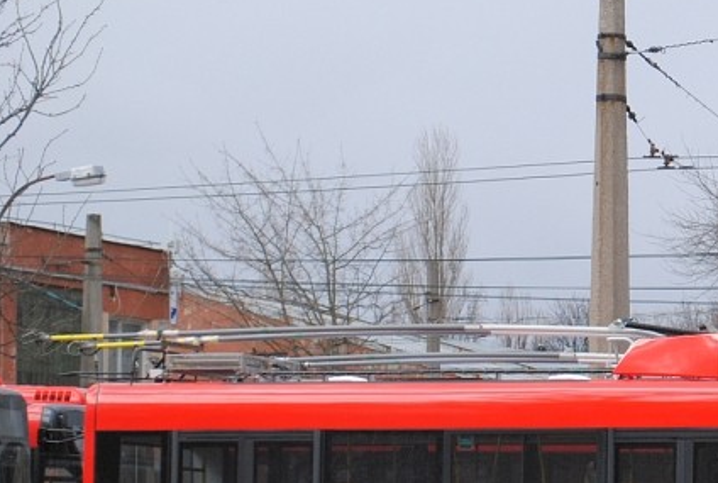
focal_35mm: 199
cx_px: 862
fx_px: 3983
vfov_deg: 6.9
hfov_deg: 10.1
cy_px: 396
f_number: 8
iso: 400
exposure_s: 1/500
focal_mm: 55
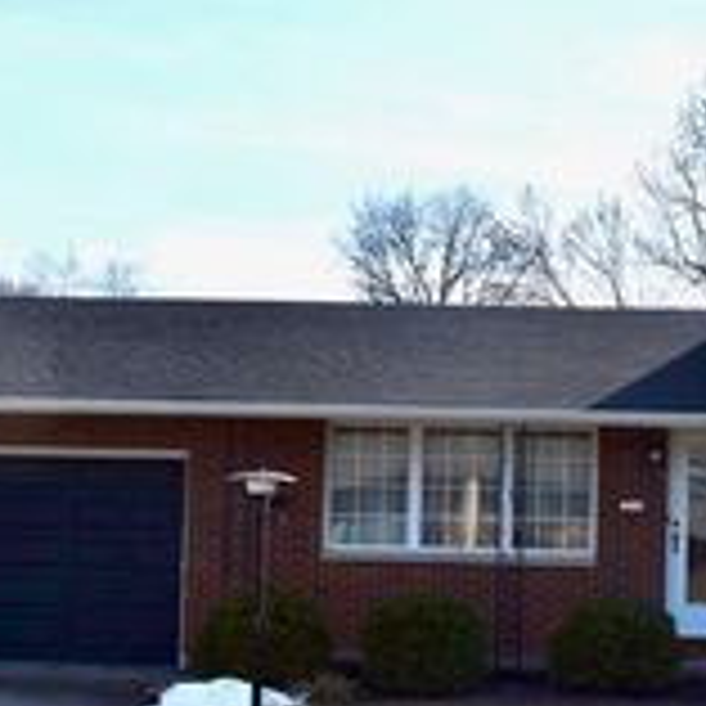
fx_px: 1684
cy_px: 411
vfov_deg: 23.6
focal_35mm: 73
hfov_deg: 23.3
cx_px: 571
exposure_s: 1/200
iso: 100
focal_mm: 18
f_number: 13
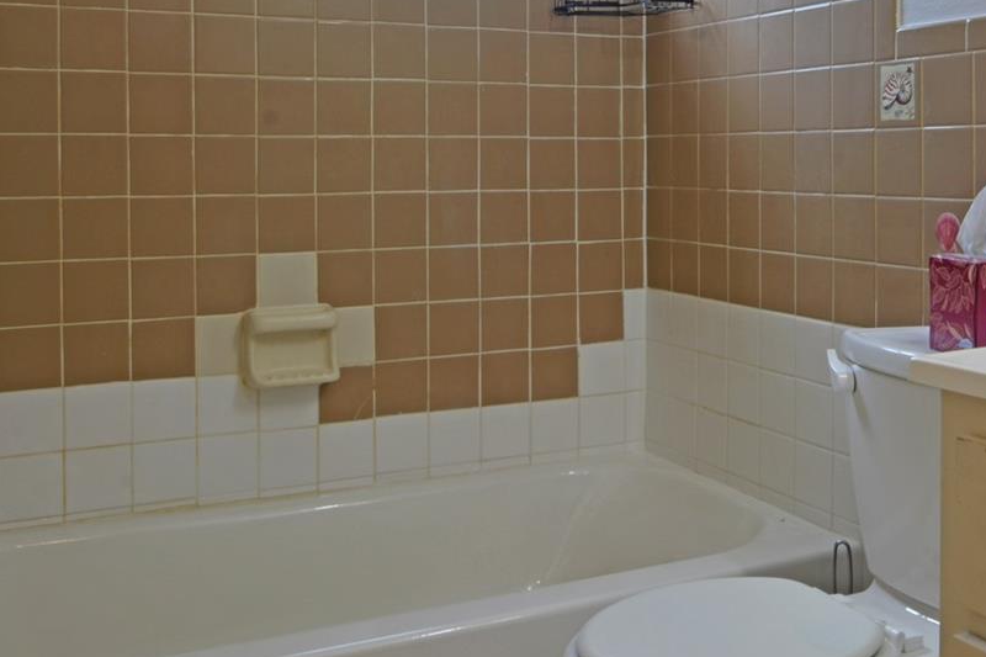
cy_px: 176
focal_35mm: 42
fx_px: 1150
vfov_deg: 31.4
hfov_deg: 45.6
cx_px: 668
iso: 160
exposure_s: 1/1.6
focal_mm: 14
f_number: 16
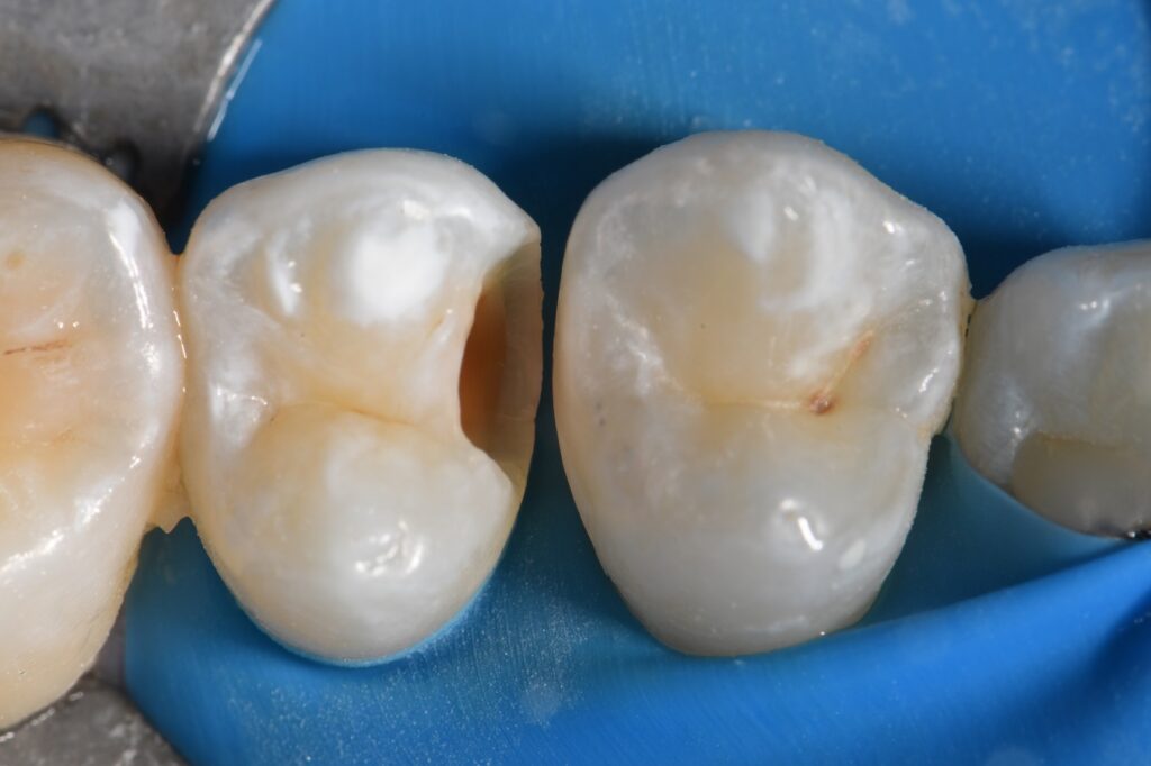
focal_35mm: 157
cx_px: 576
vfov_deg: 8.7
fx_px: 5018
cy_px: 383
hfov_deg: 13.1
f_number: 32
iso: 200
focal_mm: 105
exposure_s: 1/160
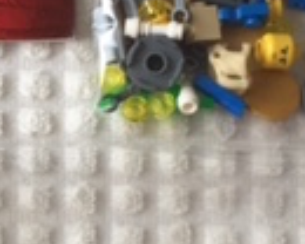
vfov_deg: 11.1
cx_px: -87
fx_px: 1255
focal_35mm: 139
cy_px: 141
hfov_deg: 13.4
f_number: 2.2
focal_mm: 4.15
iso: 40
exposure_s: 1/60
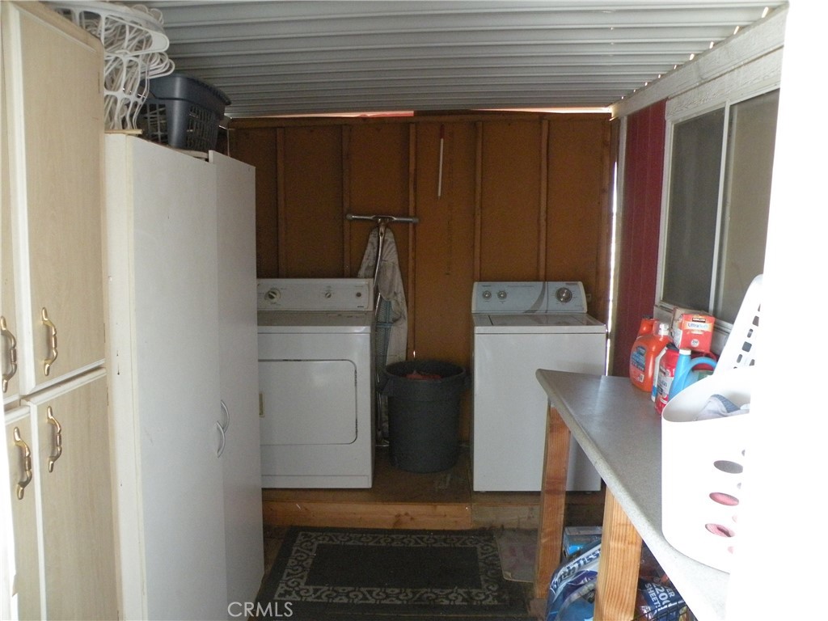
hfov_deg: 65.3
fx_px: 646
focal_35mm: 27
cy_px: 310
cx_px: 414
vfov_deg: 51.4
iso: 400
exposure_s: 1/41.4
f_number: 2.8
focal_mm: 4.7
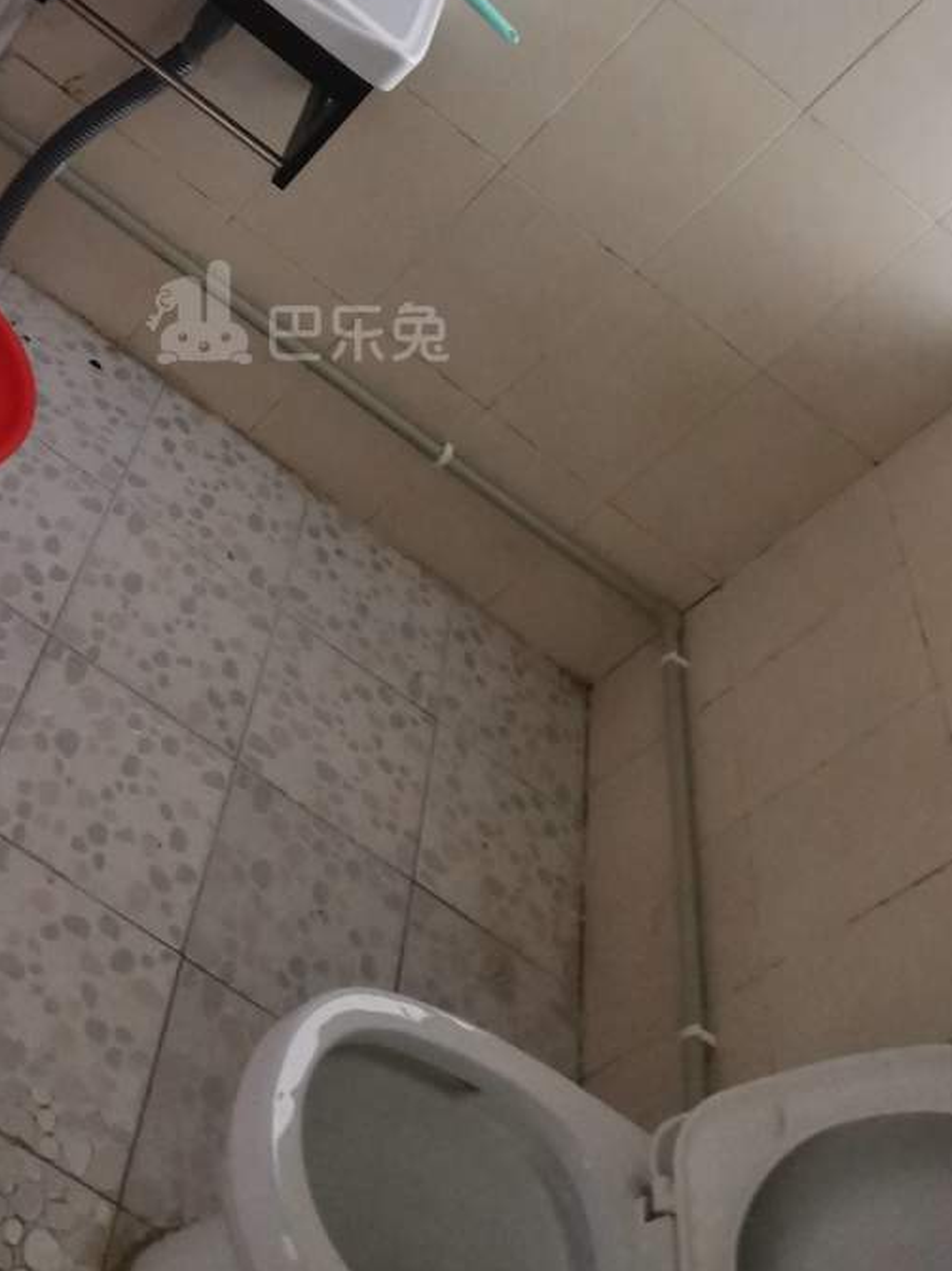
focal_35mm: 43
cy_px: 314
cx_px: 298
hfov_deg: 33.2
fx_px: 1578
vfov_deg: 42.5
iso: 640
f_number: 1.8
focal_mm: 3.95
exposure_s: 1/20
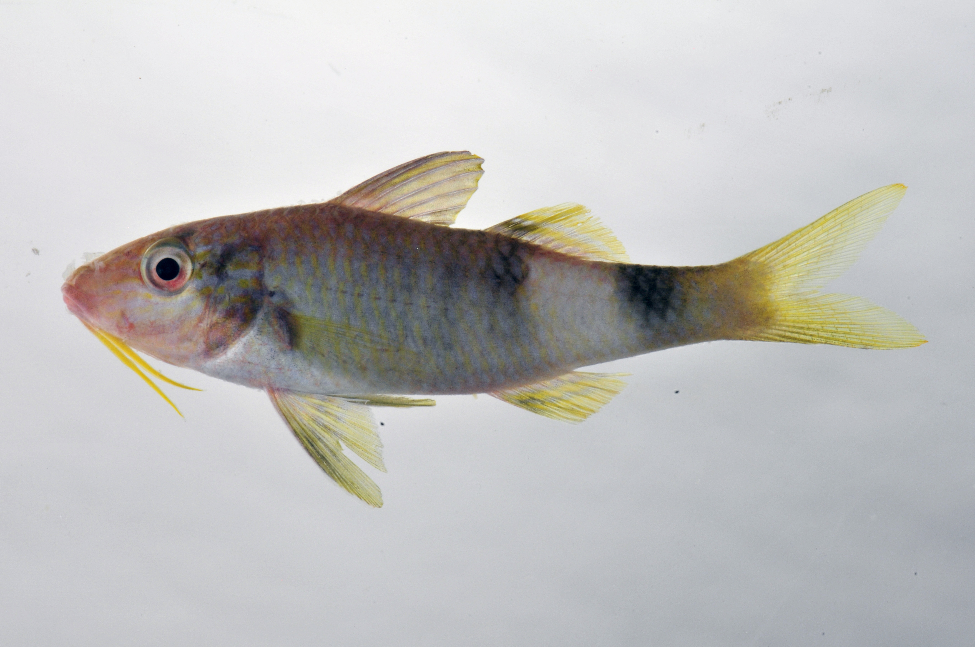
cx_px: 488
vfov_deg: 8.7
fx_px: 4260
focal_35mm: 158
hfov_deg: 13.1
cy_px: 324
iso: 200
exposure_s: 1/60
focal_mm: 105
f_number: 36
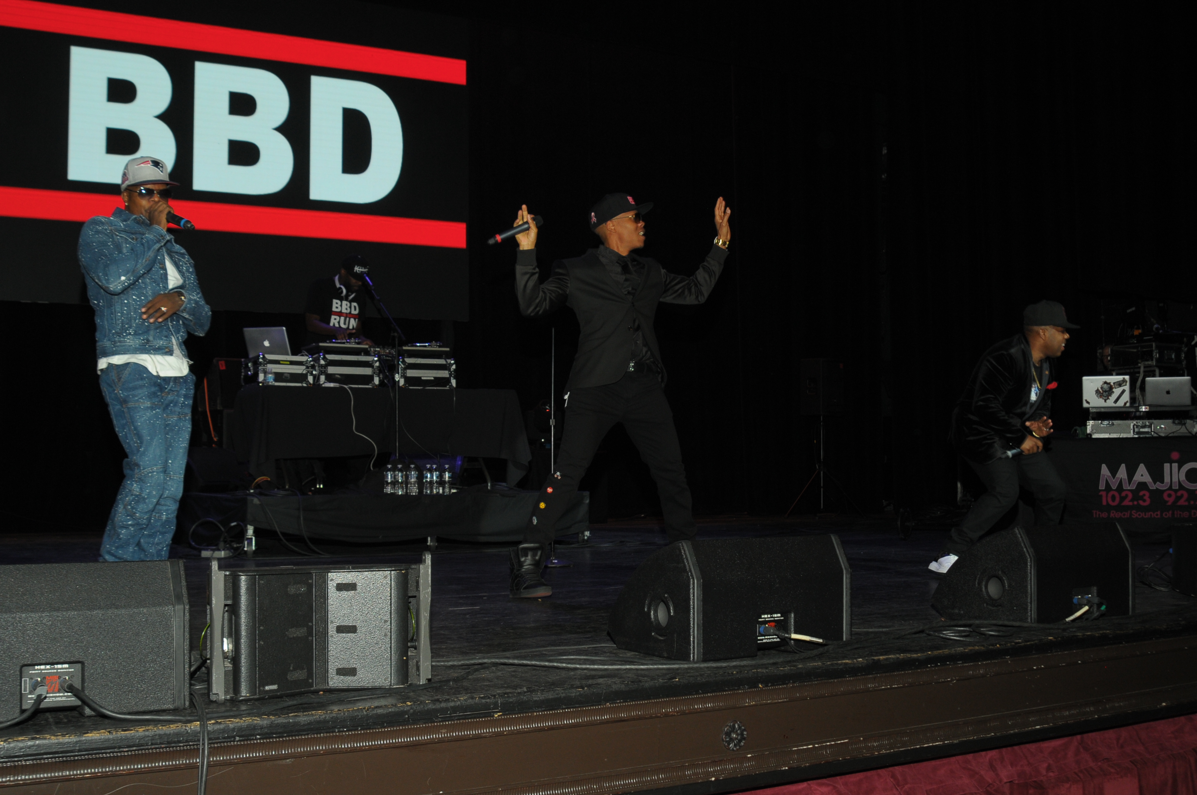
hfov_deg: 49.6
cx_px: 598
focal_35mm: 39
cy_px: 398
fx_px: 1295
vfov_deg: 34.1
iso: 400
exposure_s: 1/80
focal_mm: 26
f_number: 5.6
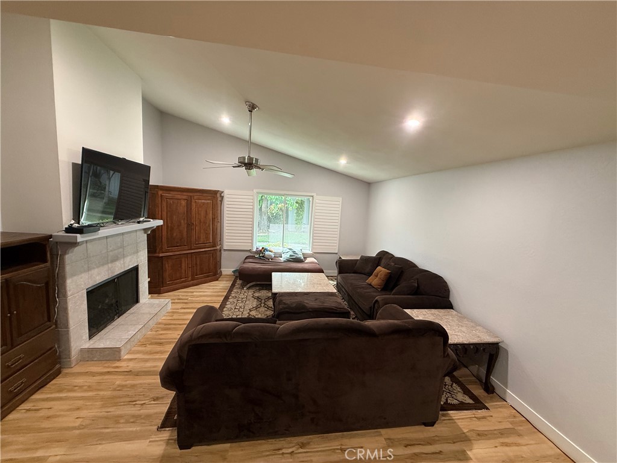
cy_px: 232
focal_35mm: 14
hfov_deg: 102.1
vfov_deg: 85.7
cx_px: 308
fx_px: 250
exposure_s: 1/60
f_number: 2.2
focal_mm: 2.22
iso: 250
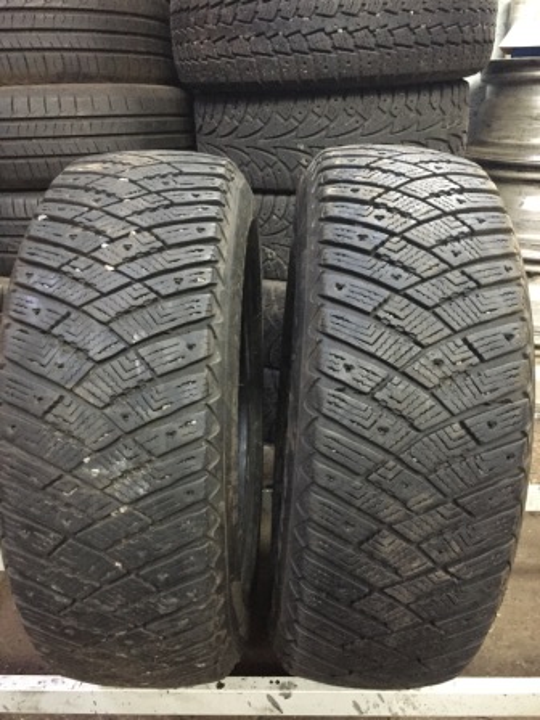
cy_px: 360
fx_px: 603
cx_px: 270
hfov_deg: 48.2
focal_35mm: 29
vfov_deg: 61.7
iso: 400
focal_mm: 4.15
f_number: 2.2
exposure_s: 1/17
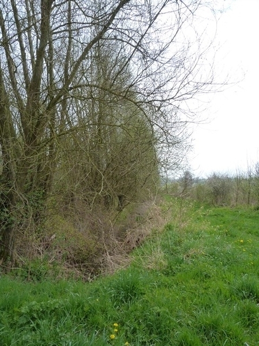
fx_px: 249
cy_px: 173
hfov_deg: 54.9
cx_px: 130
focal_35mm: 25
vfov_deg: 69.4
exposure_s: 1/250
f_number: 5.6
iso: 125
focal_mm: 4.5
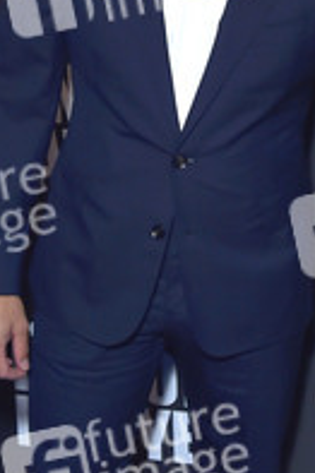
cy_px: 101
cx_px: 196
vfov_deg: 31.2
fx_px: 828
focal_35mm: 63
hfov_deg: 21.5
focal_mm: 31
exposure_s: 1/250
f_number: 6.3
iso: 640
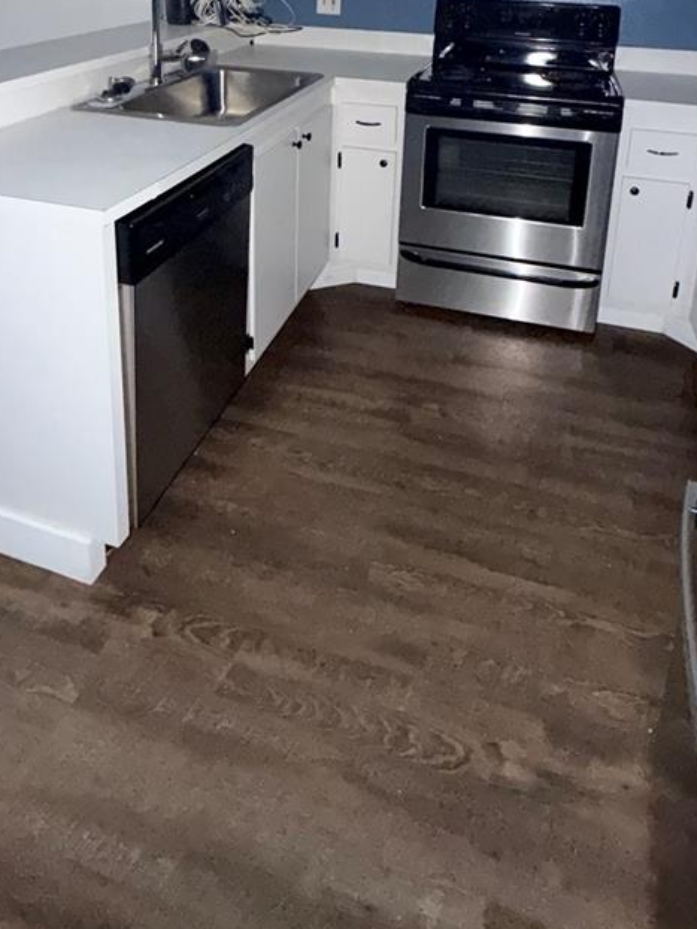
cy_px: 121
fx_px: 724
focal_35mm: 27
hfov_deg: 51.4
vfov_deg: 57.6
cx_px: 339
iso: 1600
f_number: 2.2
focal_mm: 2.22
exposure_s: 1/25
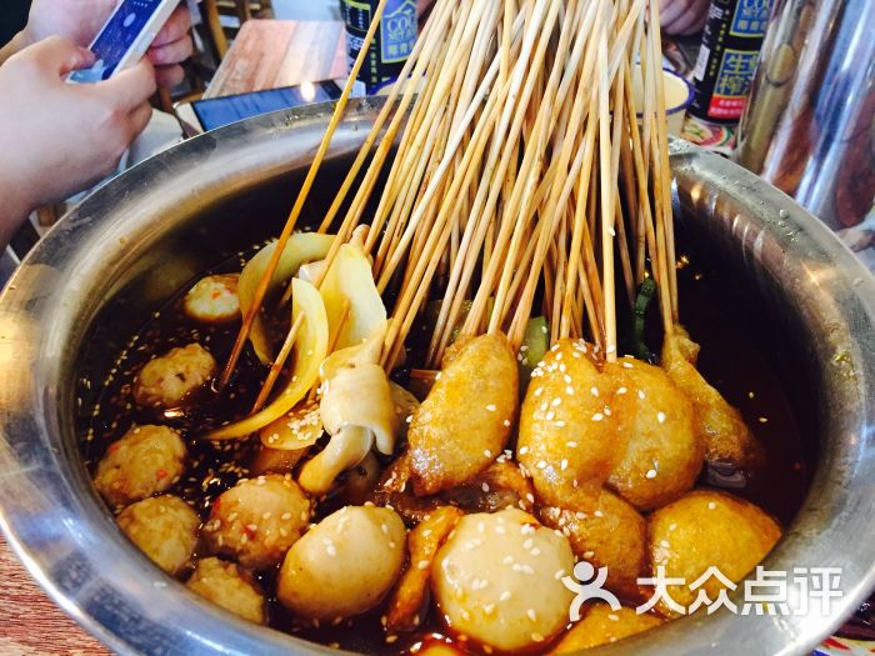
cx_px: 438
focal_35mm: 29
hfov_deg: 61.7
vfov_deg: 48.2
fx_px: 733
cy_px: 328
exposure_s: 1/20
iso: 250
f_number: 2.2
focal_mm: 4.15
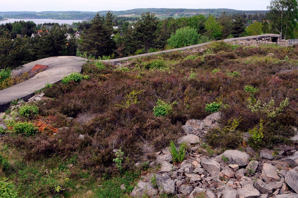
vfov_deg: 29.2
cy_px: 100
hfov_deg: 42.7
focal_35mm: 46
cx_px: 126
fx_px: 380
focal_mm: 24
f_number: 13
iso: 800
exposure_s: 1/640
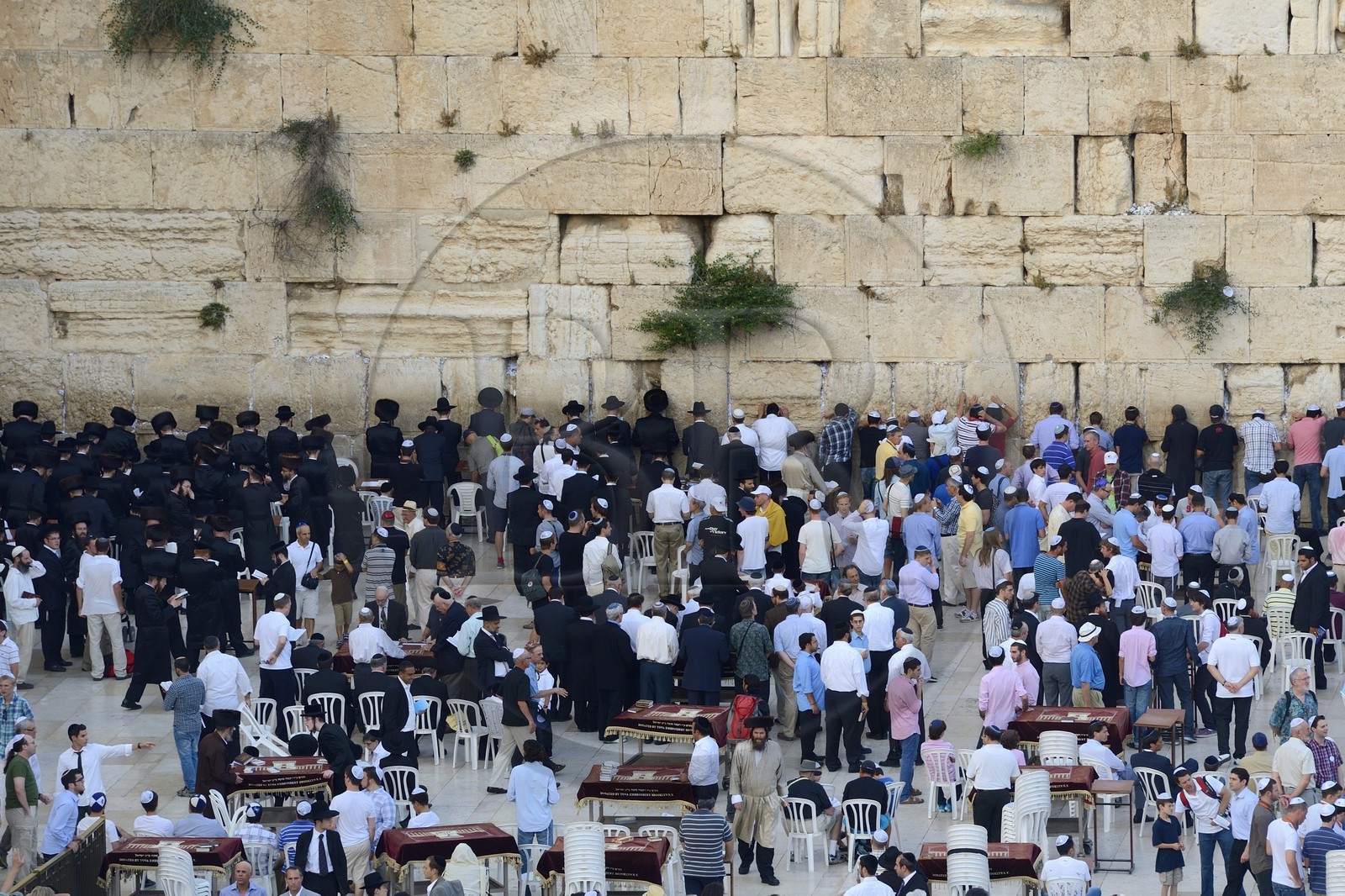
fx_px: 7470
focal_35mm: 200
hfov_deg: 10.3
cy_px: 448
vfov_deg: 6.9
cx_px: 672
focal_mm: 200
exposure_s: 1/200
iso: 800
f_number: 8
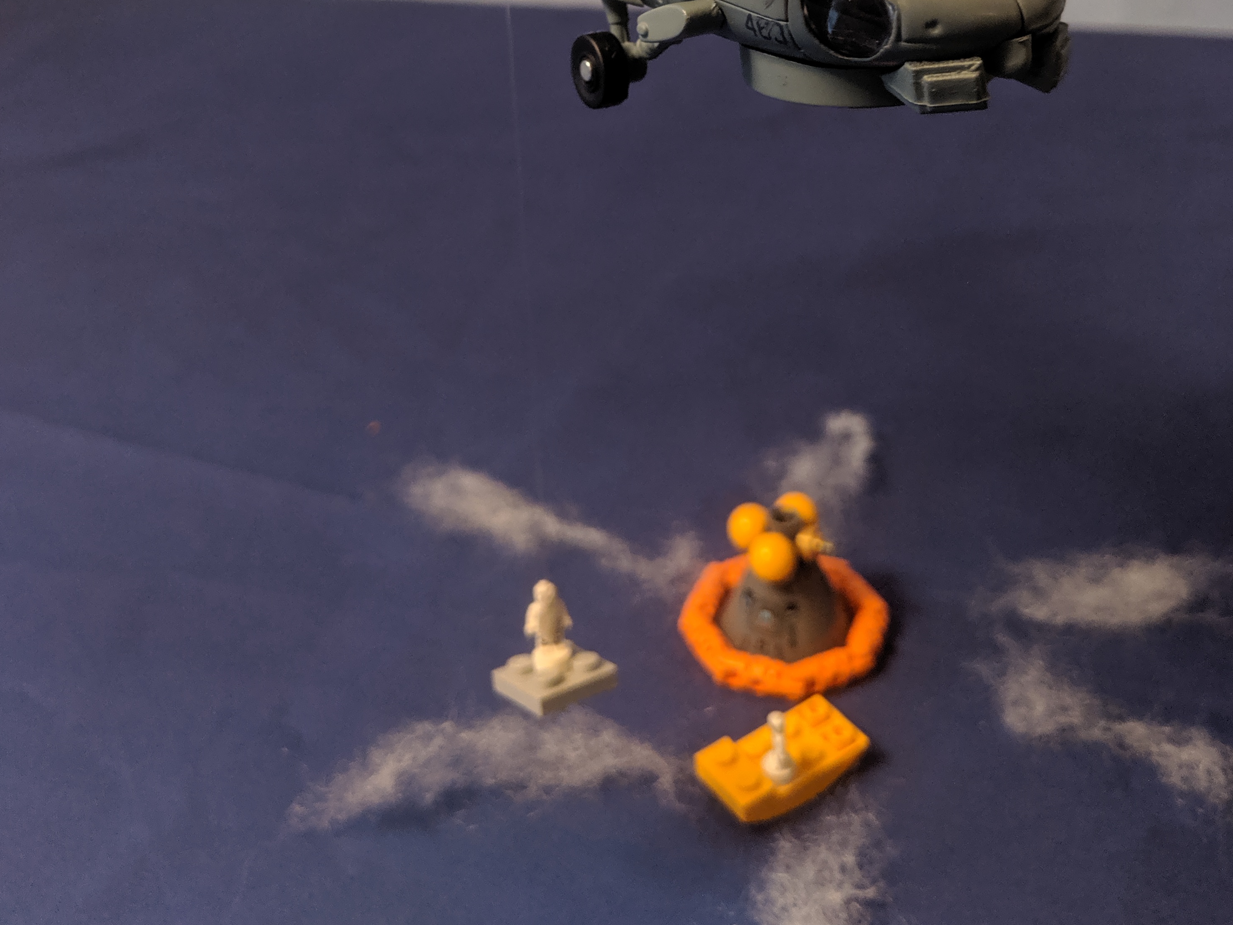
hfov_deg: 50.1
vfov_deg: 36.6
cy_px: 117
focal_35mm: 37
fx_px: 1318
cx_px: 623
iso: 404
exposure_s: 1/30
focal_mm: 4.44
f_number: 1.8
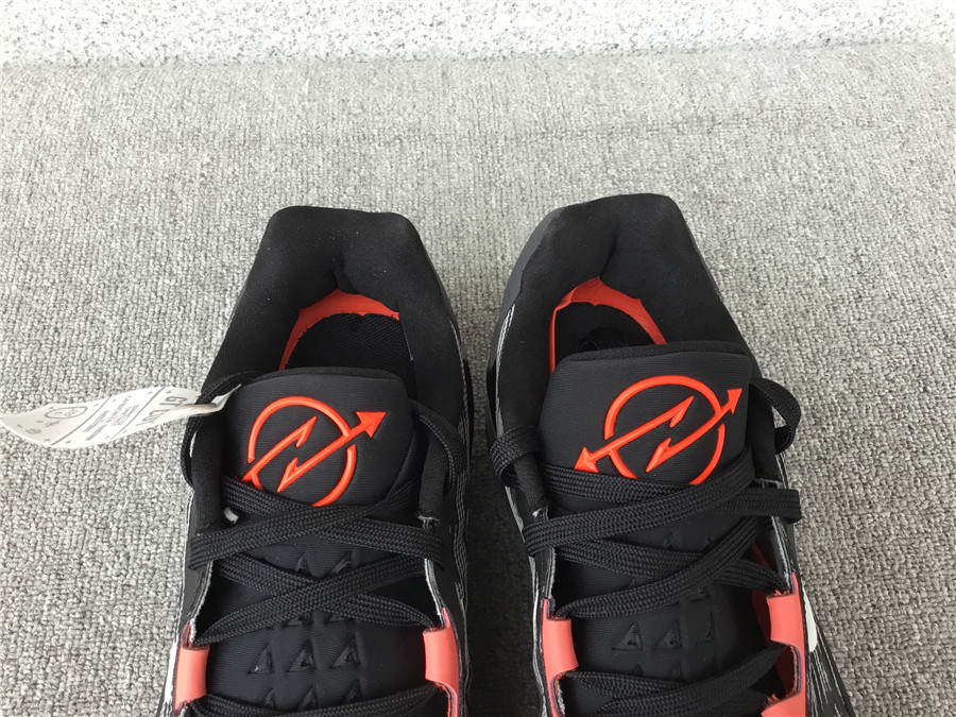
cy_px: 358
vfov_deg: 45.4
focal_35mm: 31
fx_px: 856
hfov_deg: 58.4
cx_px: 478
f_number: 2.4
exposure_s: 1/40
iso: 25
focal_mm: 3.3
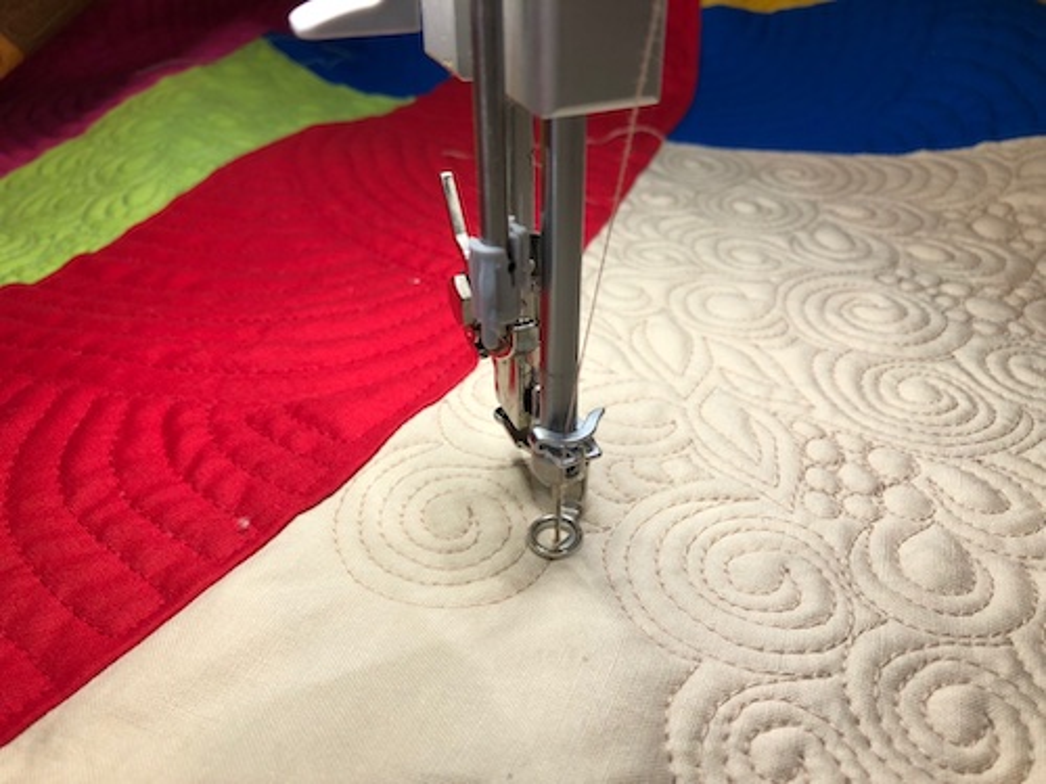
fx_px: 846
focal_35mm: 28
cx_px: 523
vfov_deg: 49.7
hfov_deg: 63.4
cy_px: 392
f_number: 1.8
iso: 20
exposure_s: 1/172
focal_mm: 3.99
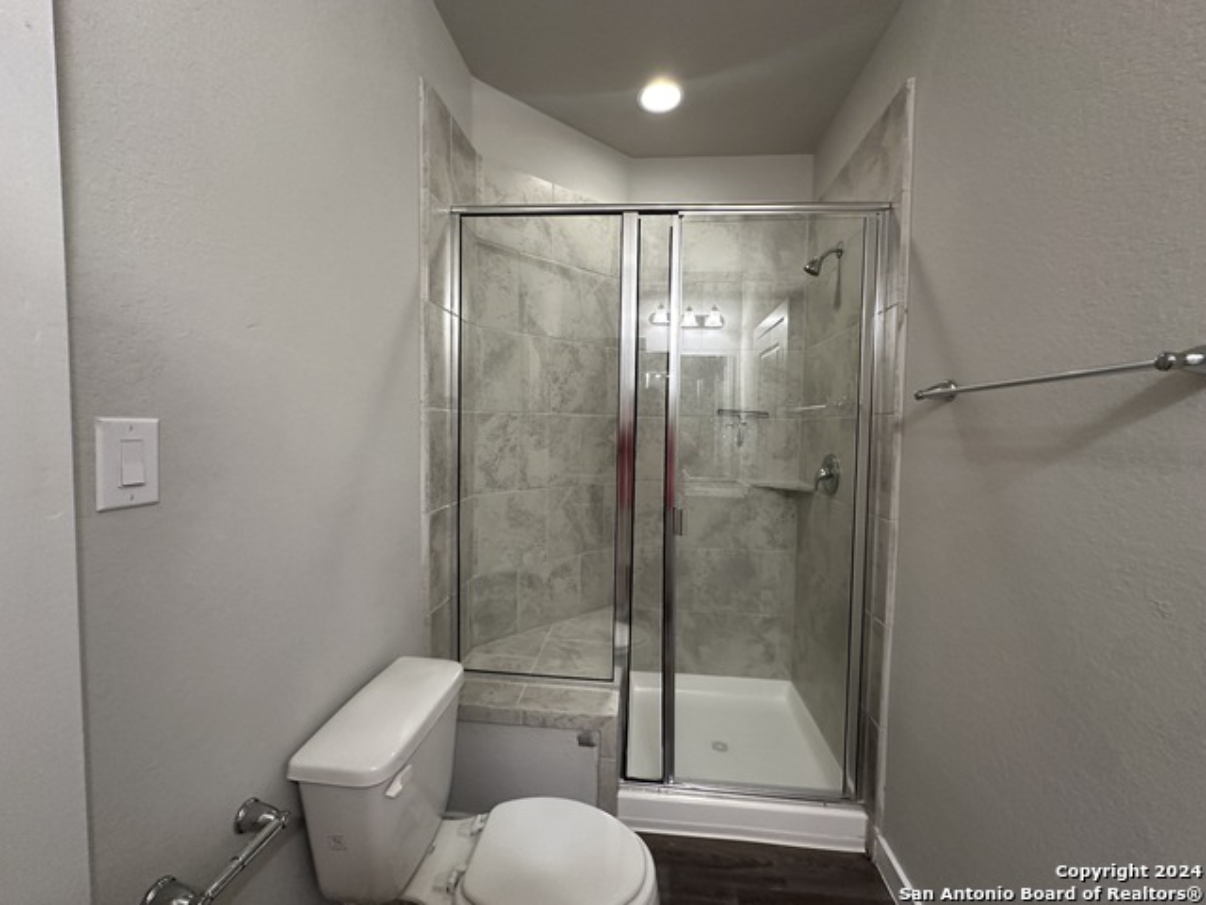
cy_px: 452
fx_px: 488
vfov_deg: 85.7
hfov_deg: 102.1
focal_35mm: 14
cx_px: 603
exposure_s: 1/60
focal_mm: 2.22
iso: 320
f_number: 2.2
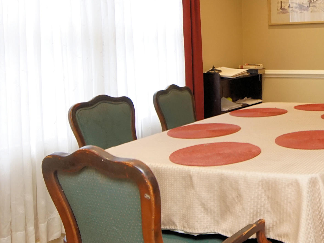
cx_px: 306
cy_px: 56
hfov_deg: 39.1
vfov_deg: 32.2
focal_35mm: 44
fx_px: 412
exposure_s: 1/60
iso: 1000
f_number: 4.5
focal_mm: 12
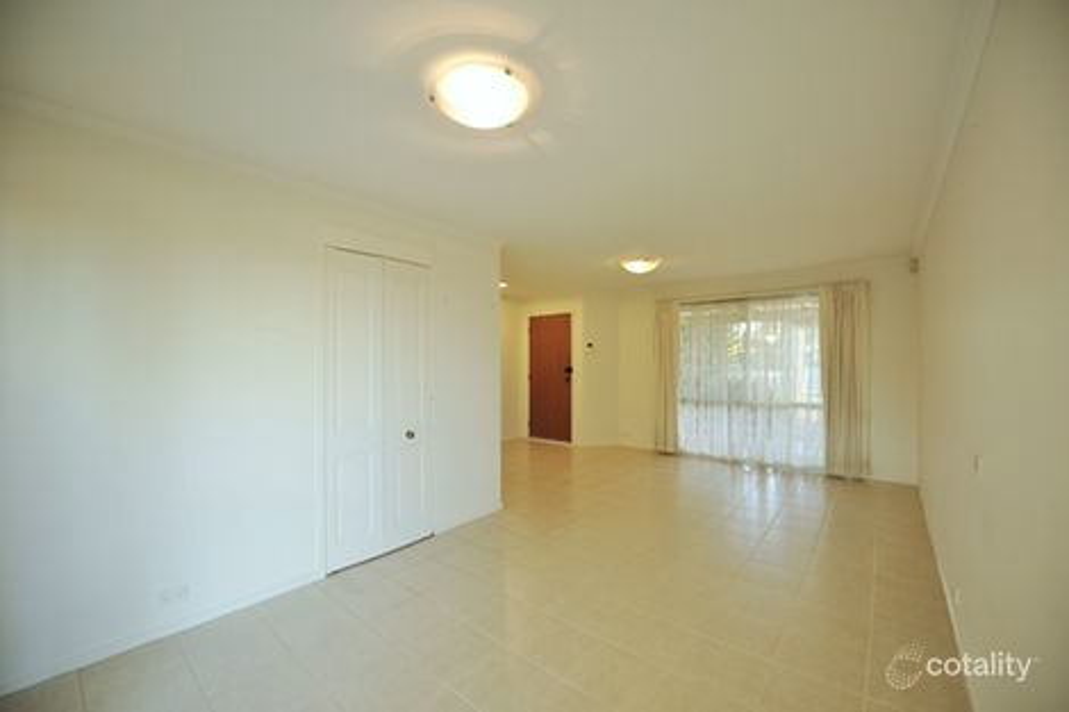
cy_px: 356
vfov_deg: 81.2
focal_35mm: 14
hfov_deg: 104.3
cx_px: 534
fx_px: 416
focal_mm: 14
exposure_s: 1/40
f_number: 3.2
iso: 200
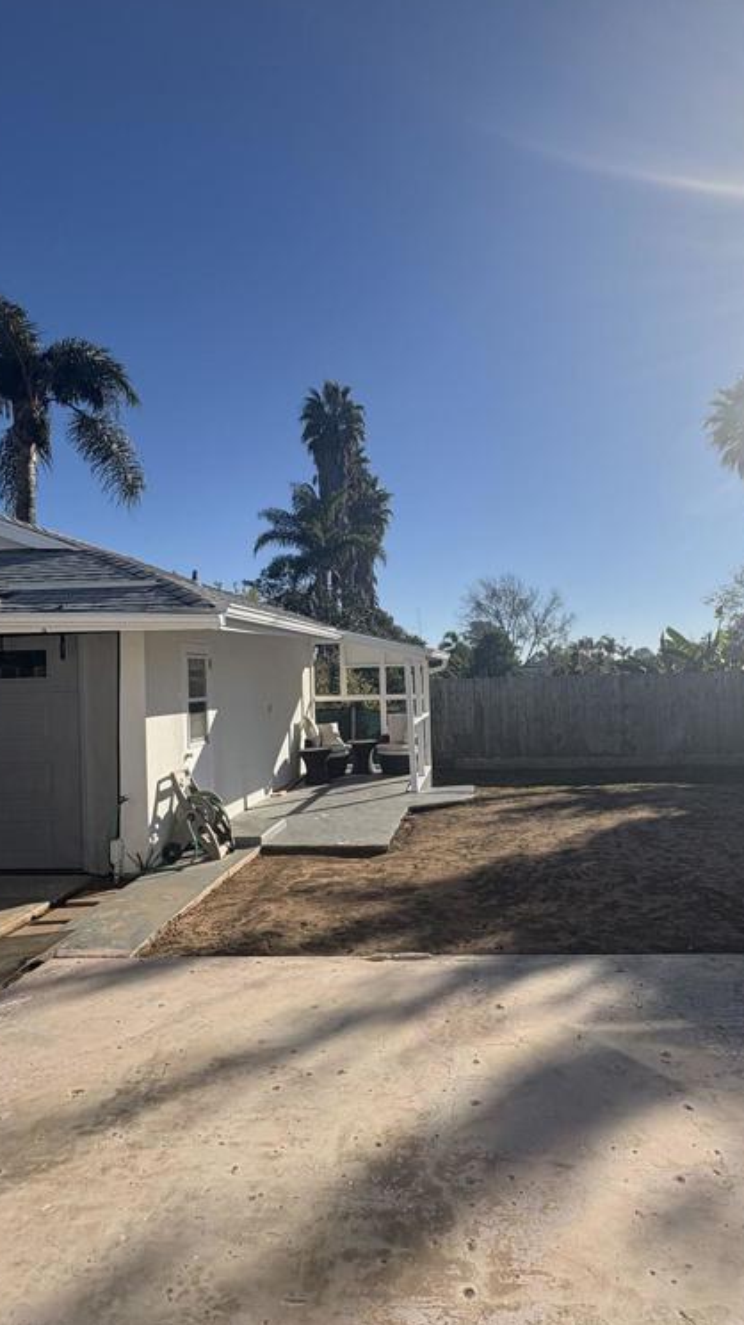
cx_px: 429
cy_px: 664
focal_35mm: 21
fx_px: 737
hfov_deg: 53.3
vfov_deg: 83.9
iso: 50
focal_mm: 2.22
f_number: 2.2
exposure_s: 1/2674
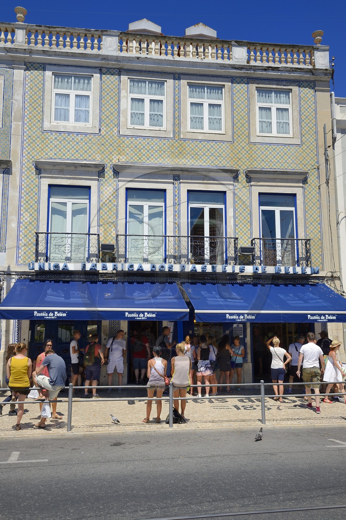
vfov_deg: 58.7
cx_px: 173
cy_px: 260
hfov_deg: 41.1
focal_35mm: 32
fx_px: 461
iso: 100
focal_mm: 32
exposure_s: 1/250
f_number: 9
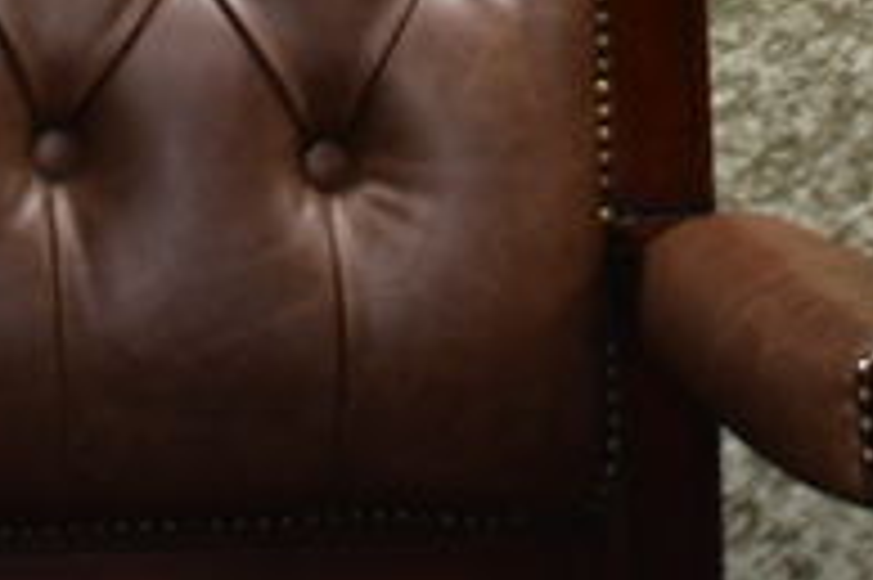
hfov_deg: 11.9
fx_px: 4192
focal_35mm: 173
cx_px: 374
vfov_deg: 6.9
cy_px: -1306
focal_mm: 24
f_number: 5.6
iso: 2000
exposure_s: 1/100
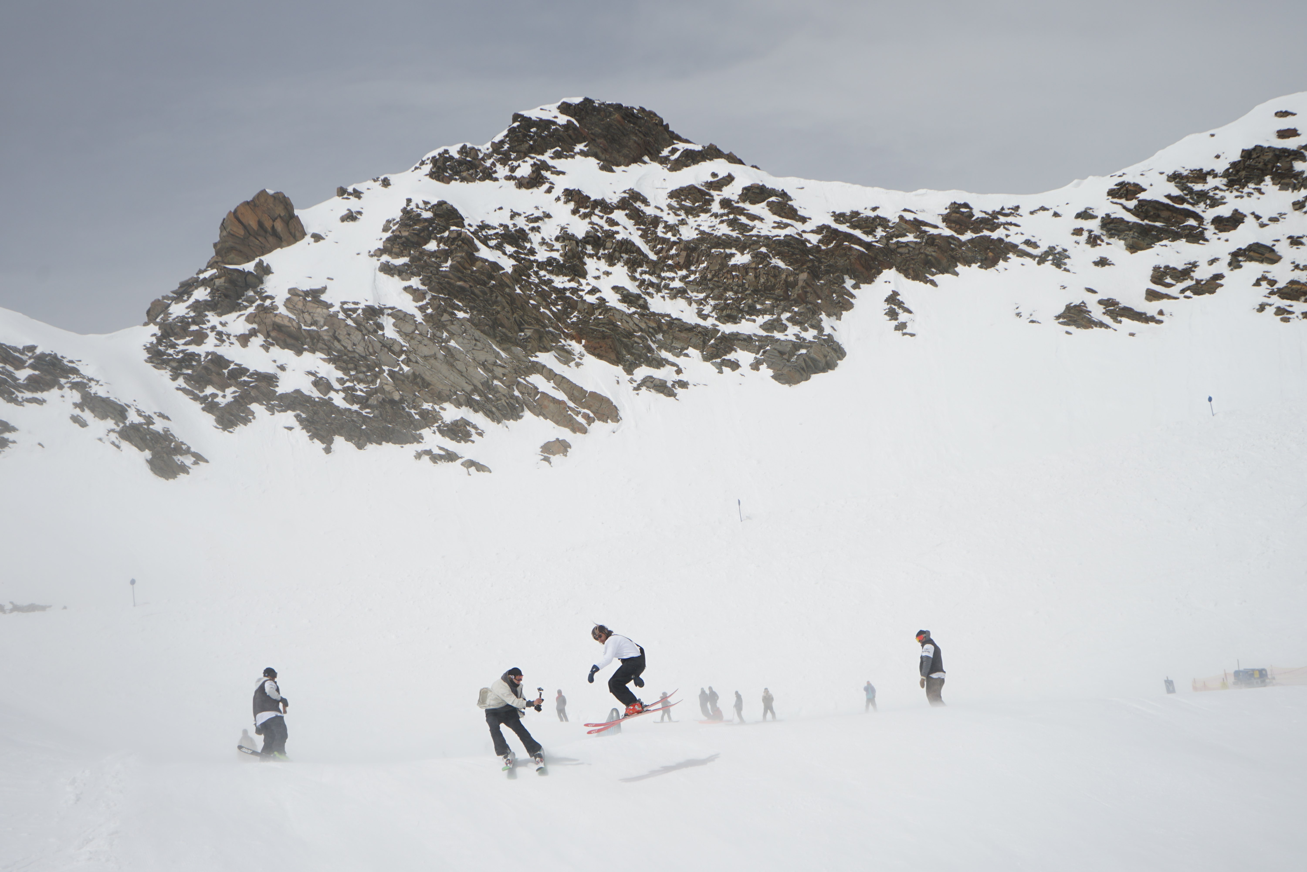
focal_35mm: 70
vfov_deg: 19.5
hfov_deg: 28.8
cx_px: 654
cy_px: 436
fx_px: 2541
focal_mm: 70
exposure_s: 1/2000
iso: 100
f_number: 5.6
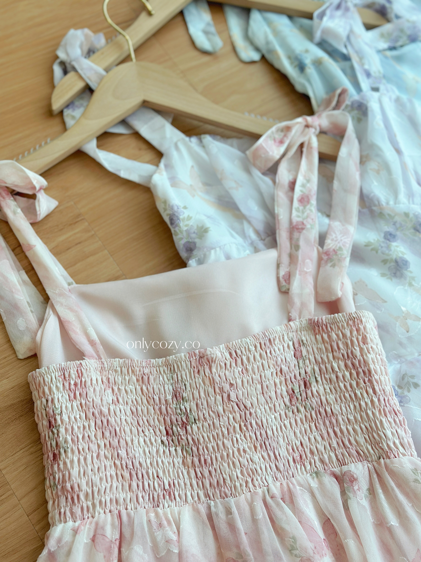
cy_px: 281
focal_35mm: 48
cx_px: 210
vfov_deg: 39.7
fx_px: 778
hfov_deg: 30.3
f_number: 1.78
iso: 80
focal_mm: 6.86
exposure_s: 1/267
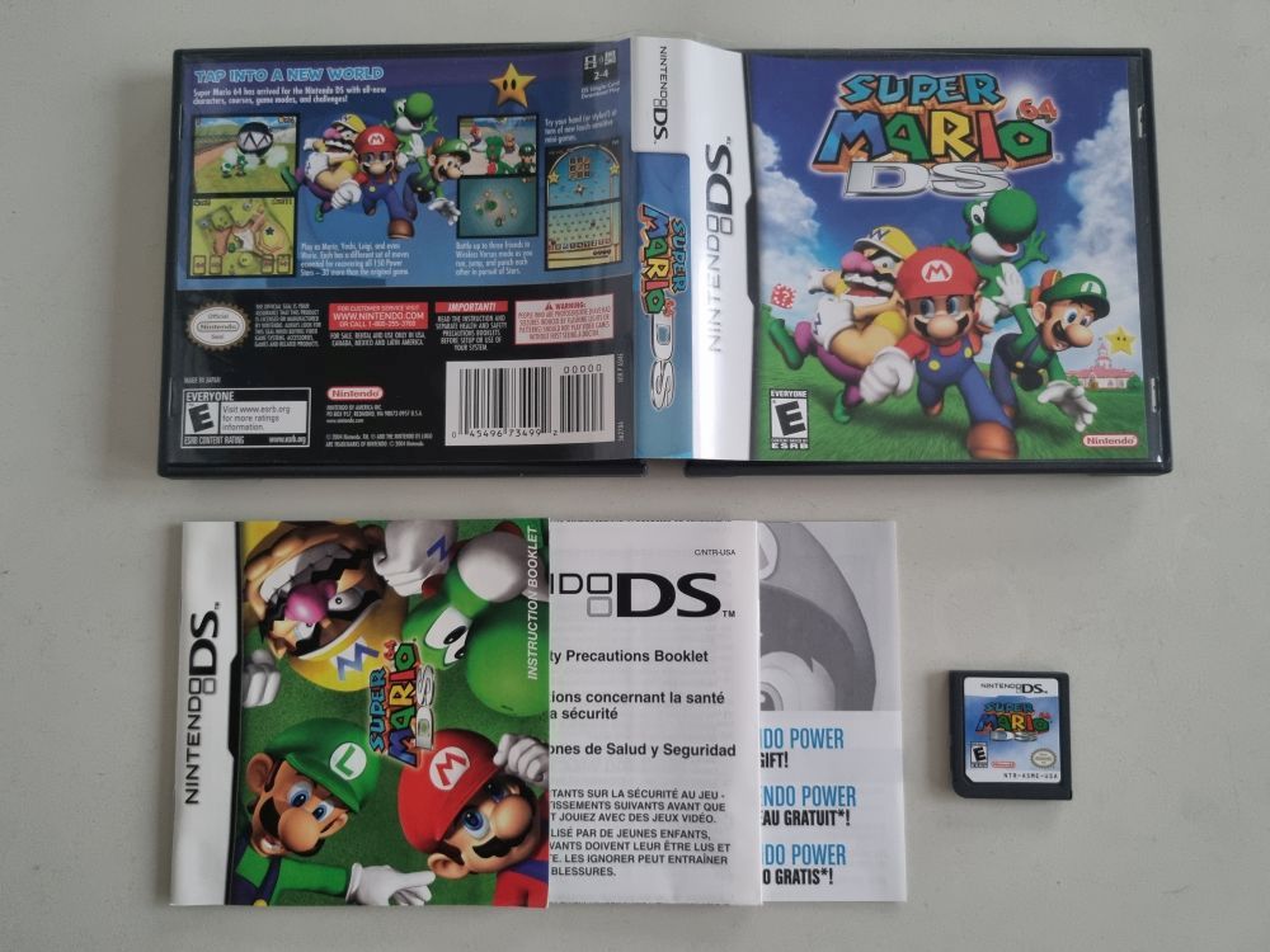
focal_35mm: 26
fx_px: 954
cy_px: 476
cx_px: 635
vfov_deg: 53.1
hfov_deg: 67.3
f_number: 1.8
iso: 500
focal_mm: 5.4
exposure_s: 1/25
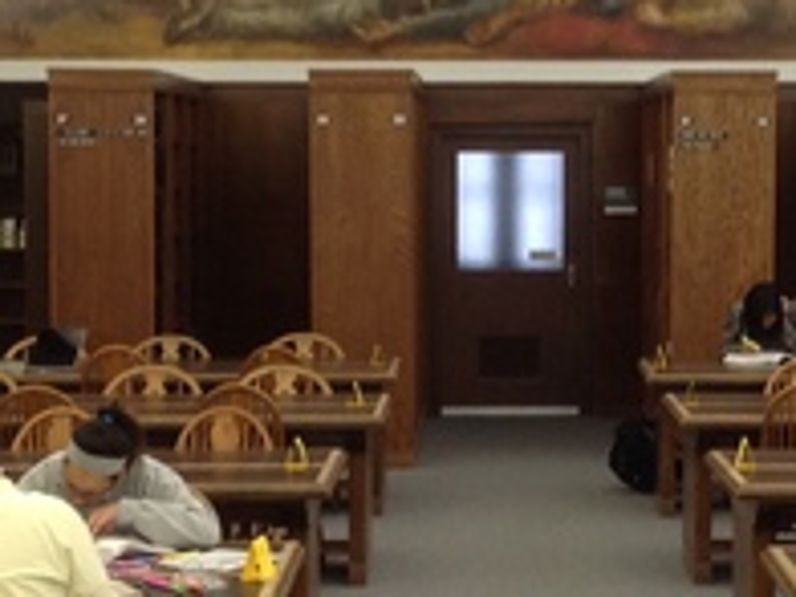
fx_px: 2621
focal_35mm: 114
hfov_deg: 17.2
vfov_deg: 13.0
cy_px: 272
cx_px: 520
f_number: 2.4
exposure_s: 1/15
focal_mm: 4.28
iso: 100
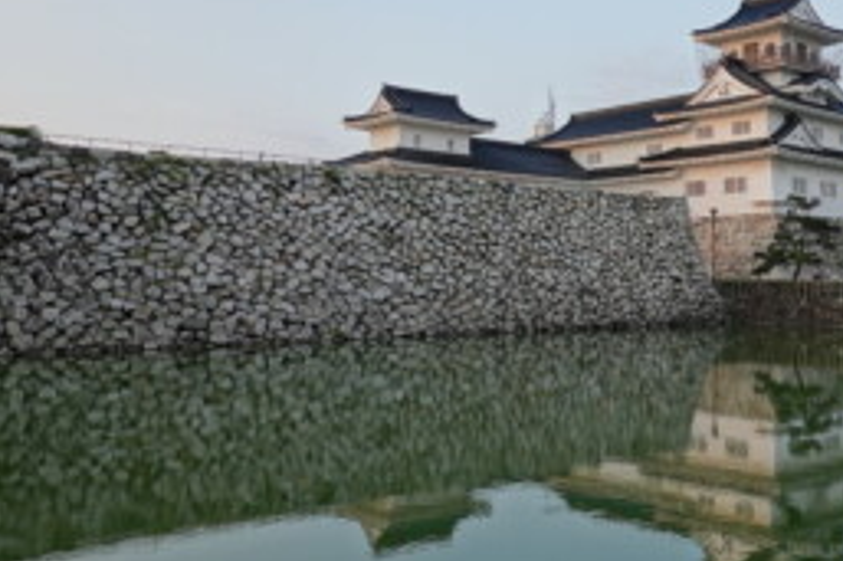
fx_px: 983
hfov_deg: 44.9
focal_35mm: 42
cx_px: 627
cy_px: 207
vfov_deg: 31.7
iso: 125
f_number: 2.8
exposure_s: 1/200
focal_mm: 9
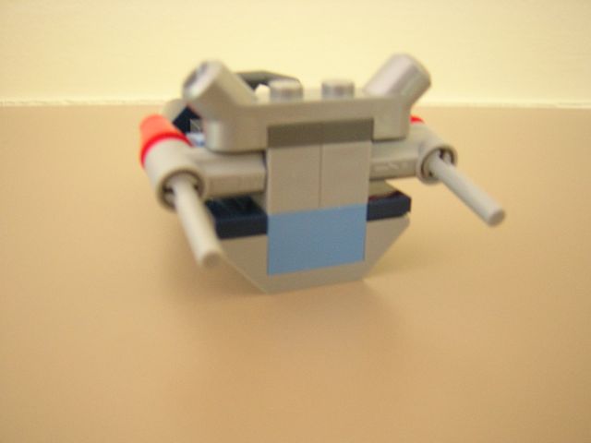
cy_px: 222
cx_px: 296
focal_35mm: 36
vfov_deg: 39.7
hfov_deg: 51.4
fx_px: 615
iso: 349
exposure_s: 1/3.1
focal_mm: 4.7
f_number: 2.6
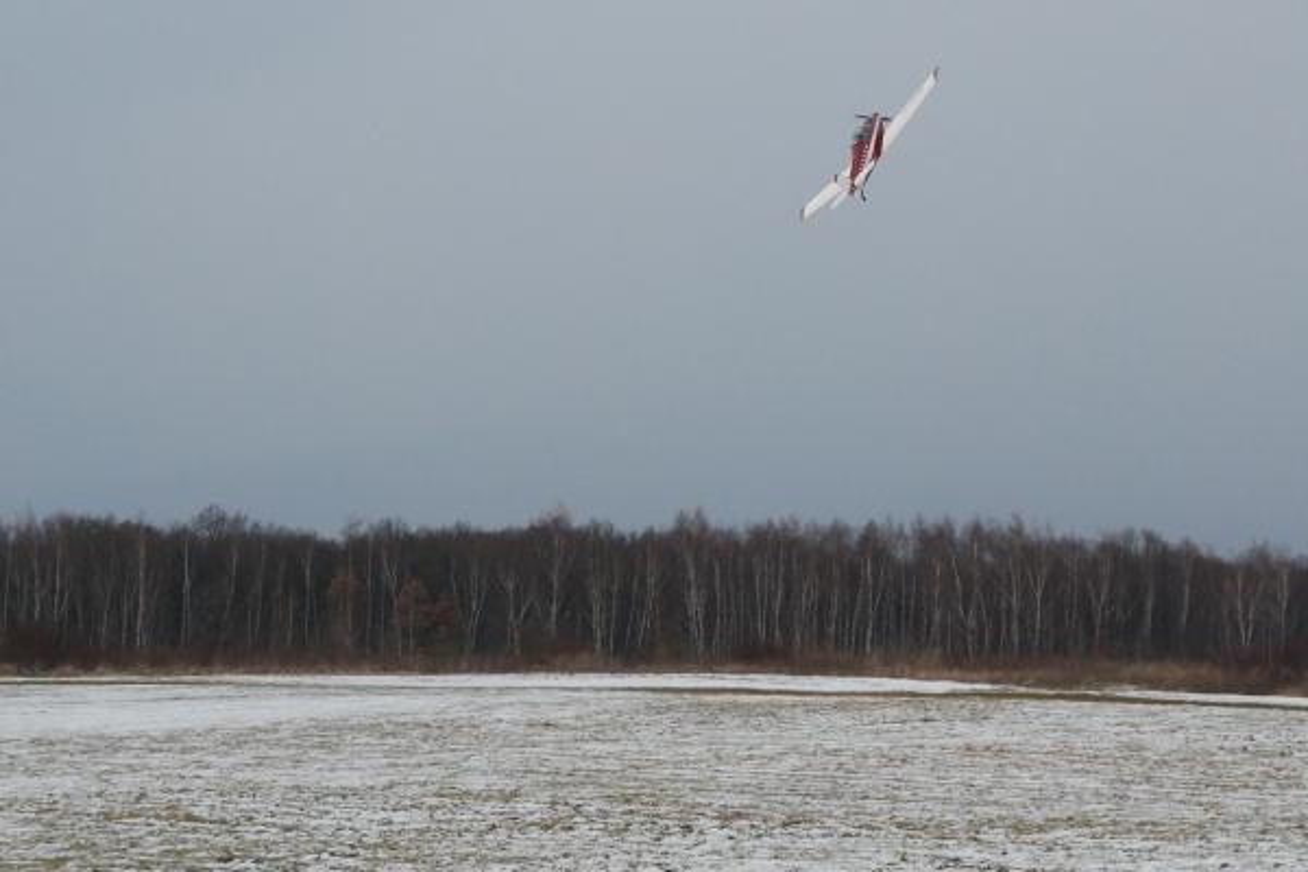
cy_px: 436
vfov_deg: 10.2
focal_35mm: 135
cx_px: 654
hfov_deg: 15.2
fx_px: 4905
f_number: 9
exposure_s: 1/1250
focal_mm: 90
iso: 800
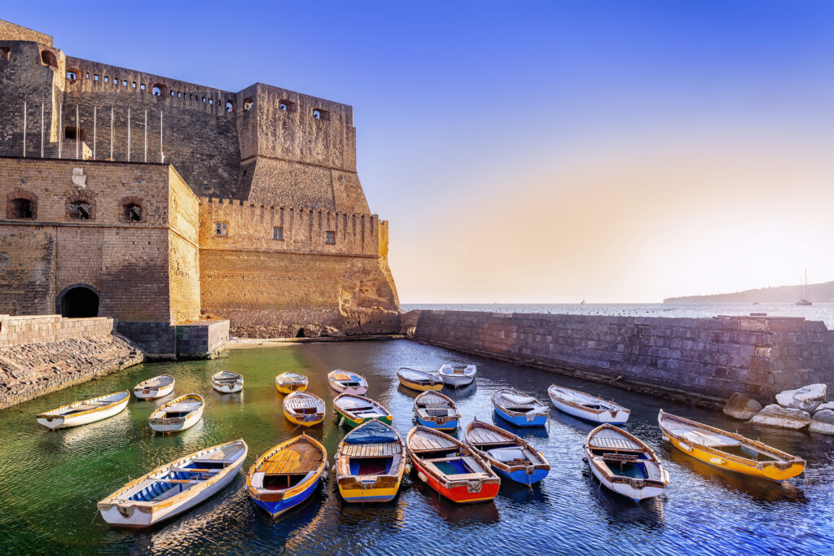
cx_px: 417
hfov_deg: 84.0
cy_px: 278
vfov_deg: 61.9
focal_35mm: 20
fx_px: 463
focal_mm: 20
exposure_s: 1/200
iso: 100
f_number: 7.1
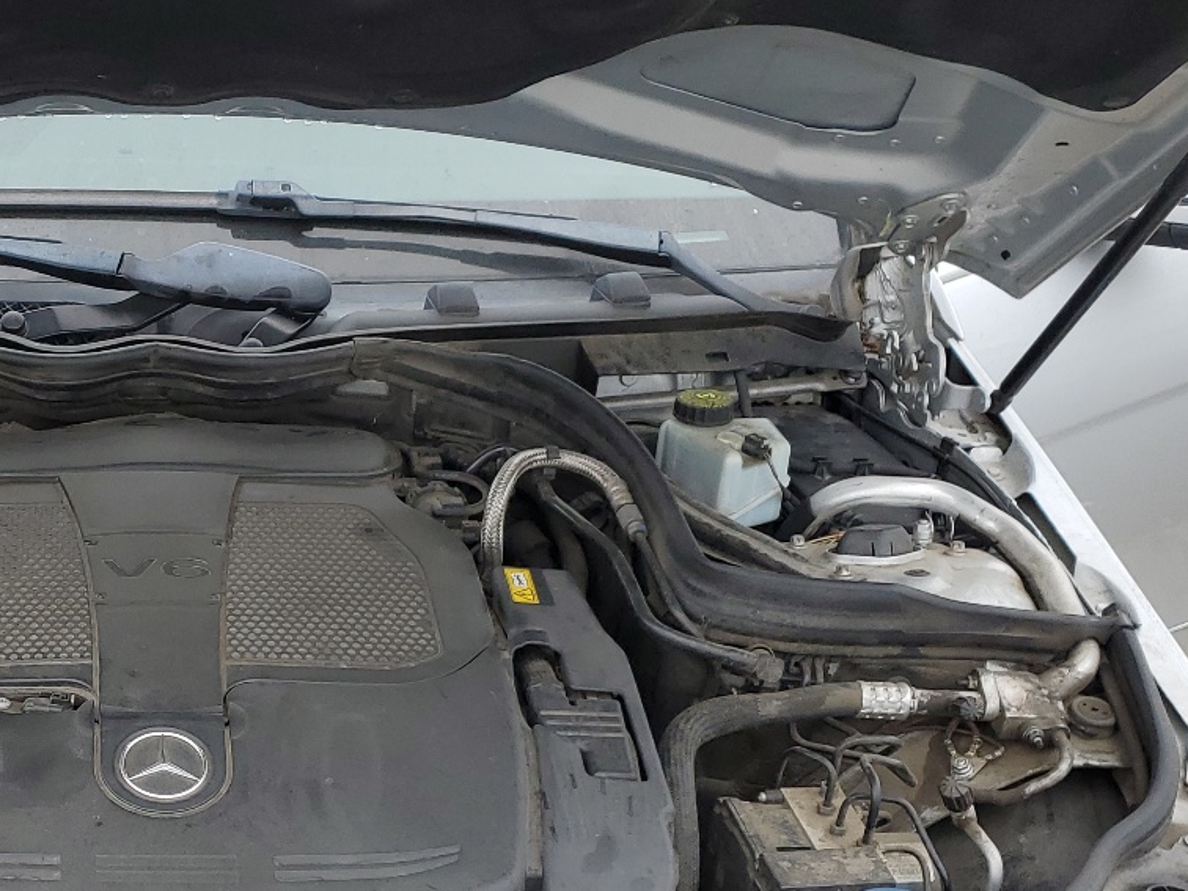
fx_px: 1888
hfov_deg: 33.5
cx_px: 174
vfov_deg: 26.2
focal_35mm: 55
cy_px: 682
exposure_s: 1/476
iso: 50
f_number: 1.5
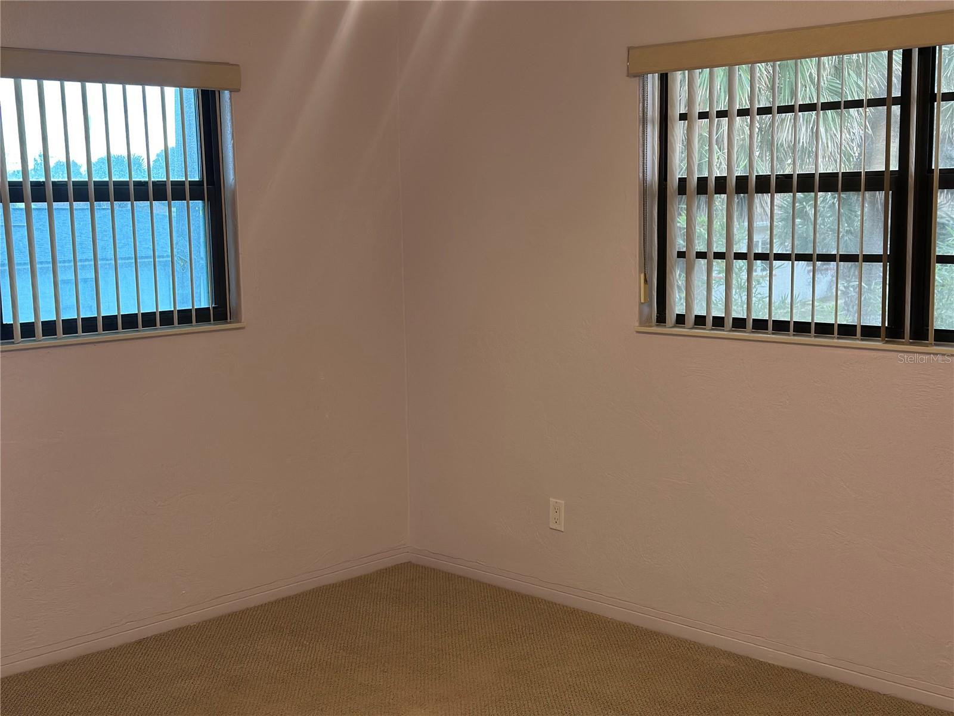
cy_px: 358
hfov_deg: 39.7
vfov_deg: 30.3
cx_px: 477
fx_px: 1323
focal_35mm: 48
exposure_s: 1/60
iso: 200
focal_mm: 6.86
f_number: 1.78
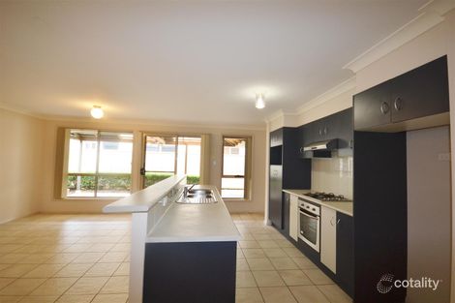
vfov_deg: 77.3
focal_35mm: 15
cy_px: 152
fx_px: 190
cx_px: 228
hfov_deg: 100.4
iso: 400
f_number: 4
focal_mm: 10
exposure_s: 1/60
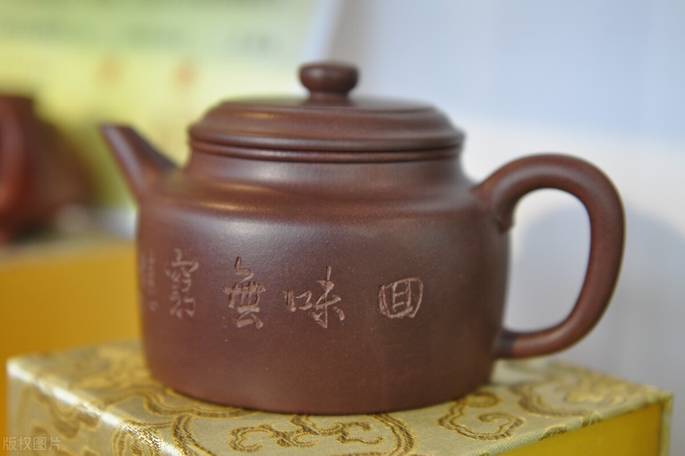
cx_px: 342
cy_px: 228
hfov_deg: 31.9
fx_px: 1198
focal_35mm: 63
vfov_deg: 21.5
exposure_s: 1/50
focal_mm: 42
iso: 500
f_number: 2.8
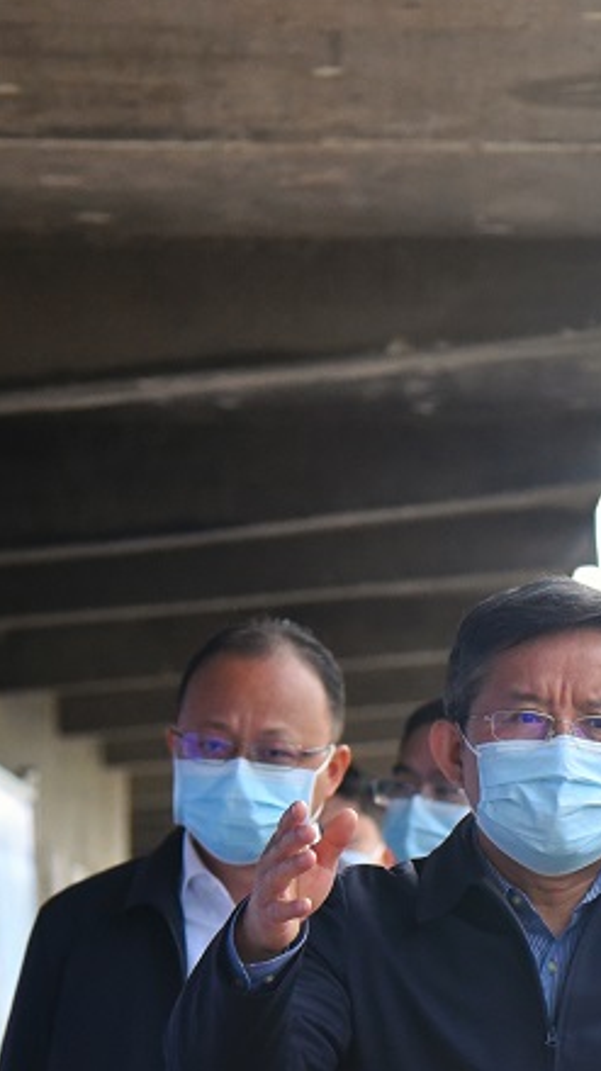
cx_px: 596
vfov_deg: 9.6
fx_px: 6328
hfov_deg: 5.4
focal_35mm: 223
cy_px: 958
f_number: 4
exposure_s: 1/4000
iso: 2500
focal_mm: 78
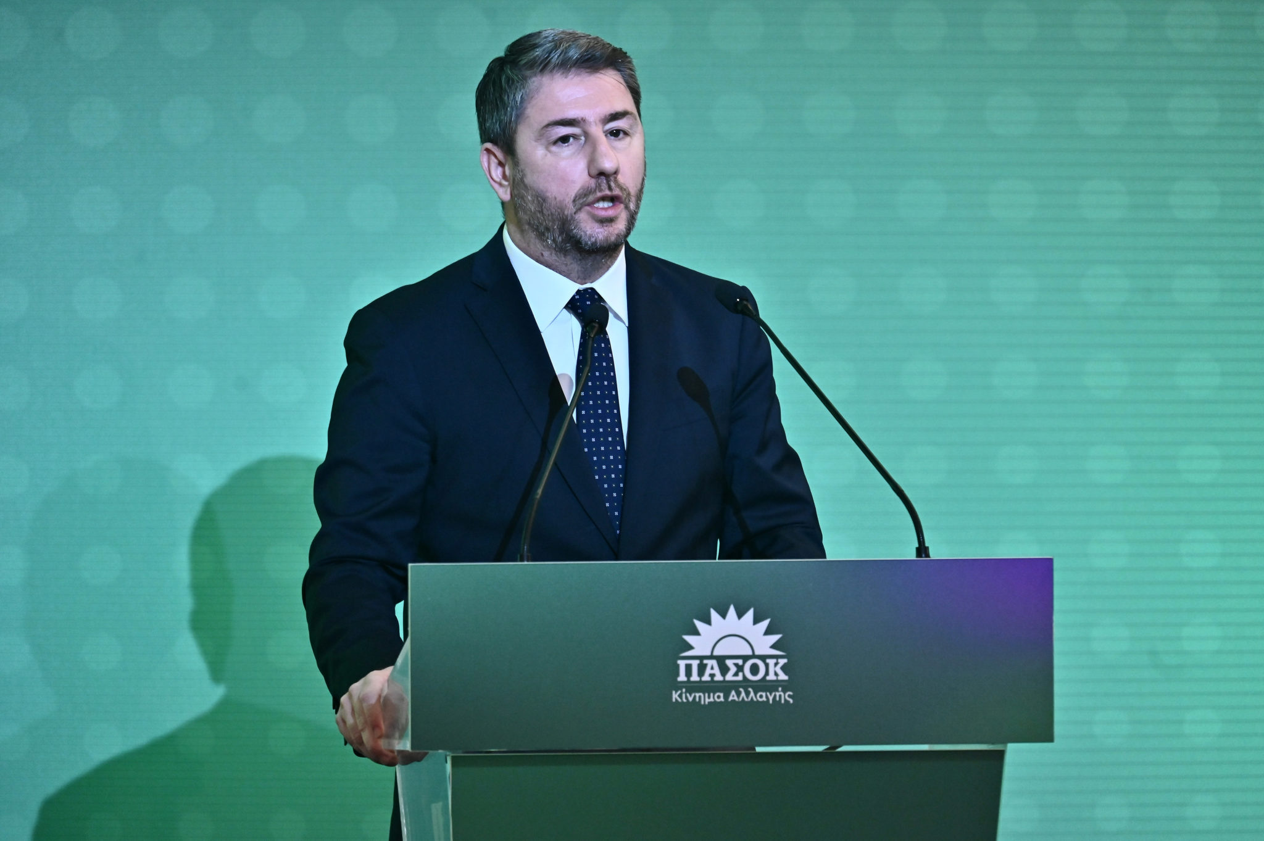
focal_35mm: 450
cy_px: 420
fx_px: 15790
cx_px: 632
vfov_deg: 3.1
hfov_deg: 4.6
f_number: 6
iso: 3600
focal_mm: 450
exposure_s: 1/250
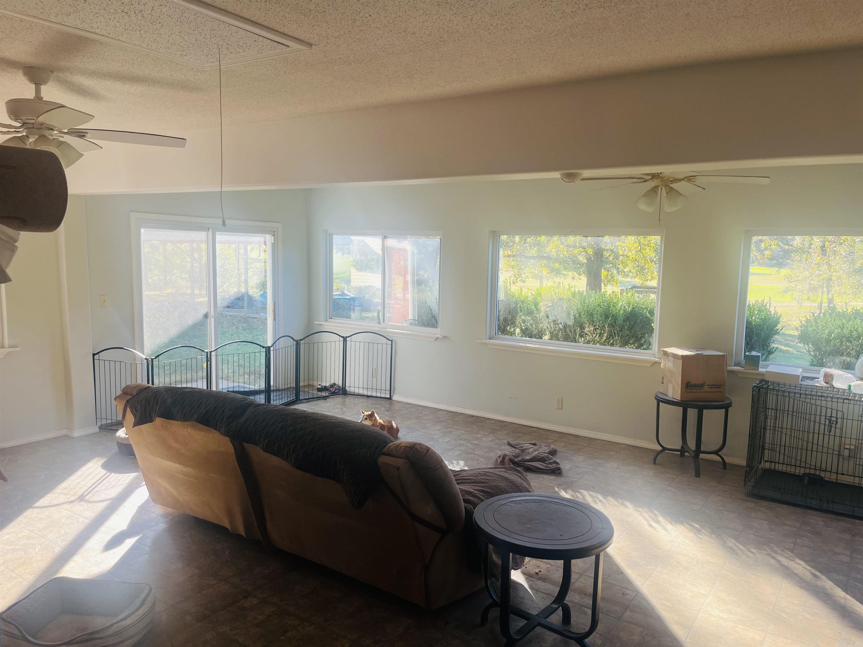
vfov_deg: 53.1
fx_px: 648
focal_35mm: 26
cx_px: 432
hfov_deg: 67.3
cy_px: 324
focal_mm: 5.1
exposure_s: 1/144
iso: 32
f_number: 1.6
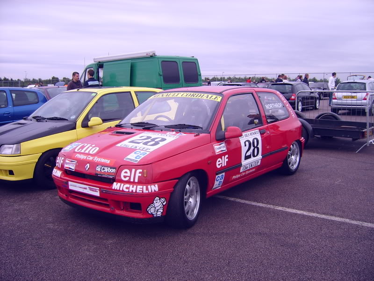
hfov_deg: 52.6
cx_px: 187
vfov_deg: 40.7
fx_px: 378
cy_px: 140
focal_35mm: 35
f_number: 2.8
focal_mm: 5.95
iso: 50
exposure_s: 1/250
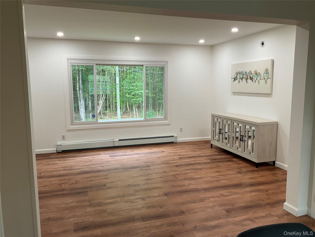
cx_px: 158
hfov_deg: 61.7
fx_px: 264
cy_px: 118
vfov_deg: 48.2
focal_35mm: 29
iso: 50
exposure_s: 1/60
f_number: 1.8
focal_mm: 3
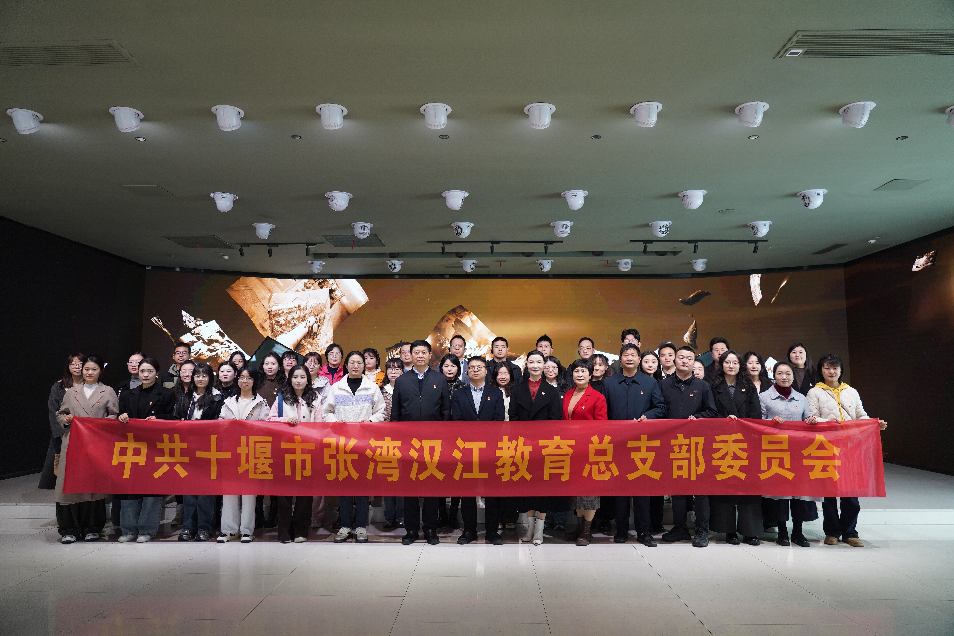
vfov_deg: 53.1
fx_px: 636
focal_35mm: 24
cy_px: 318
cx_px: 477
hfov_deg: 73.7
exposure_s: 1/160
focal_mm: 24
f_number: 4
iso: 1000
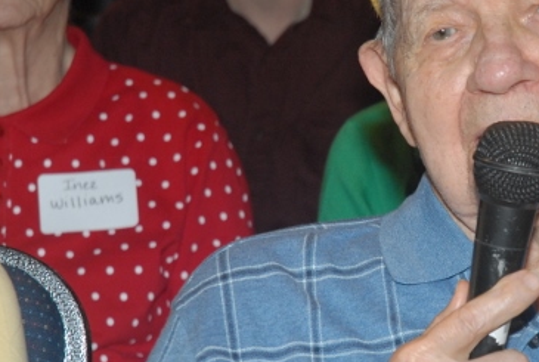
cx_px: 481
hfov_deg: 8.9
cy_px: 171
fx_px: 3451
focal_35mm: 230
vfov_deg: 6.0
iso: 400
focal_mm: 70
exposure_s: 1/60
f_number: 5.6
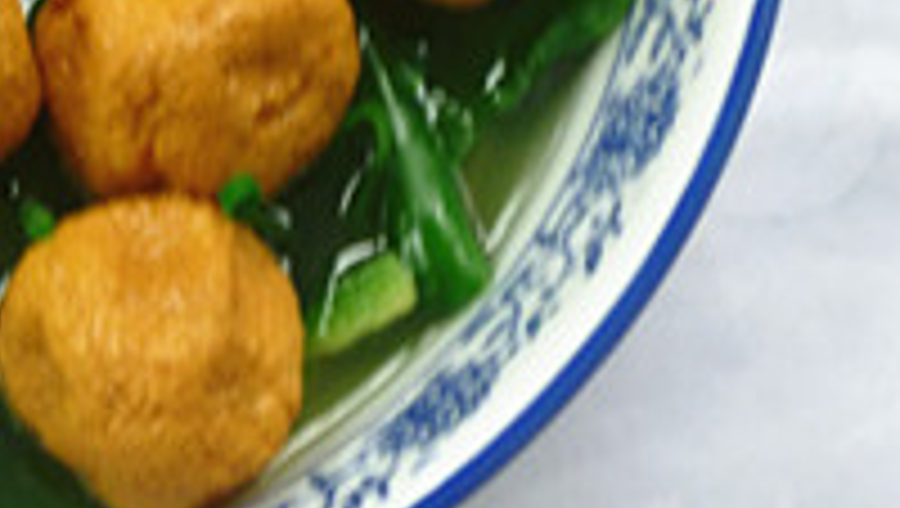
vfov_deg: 13.8
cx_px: -180
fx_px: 2078
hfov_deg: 22.5
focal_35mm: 87
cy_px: 13
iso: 125
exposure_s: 1/30
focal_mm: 4.5
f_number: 3.3
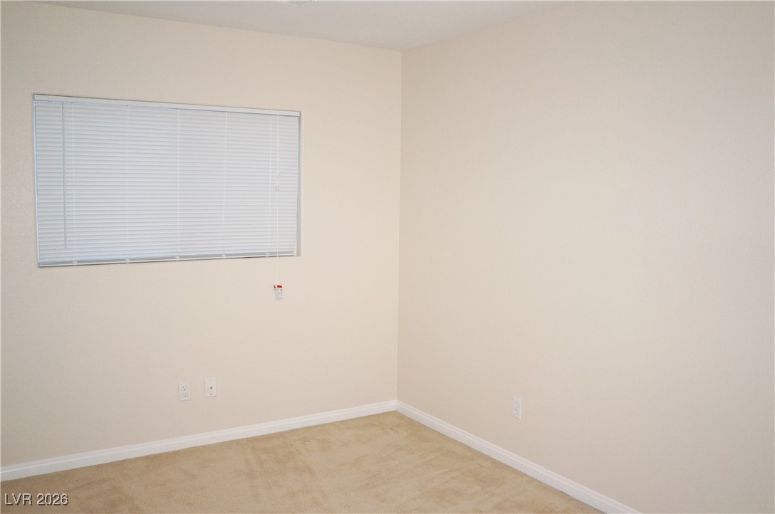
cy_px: 257
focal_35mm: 30
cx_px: 388
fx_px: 645
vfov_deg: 43.5
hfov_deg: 62.0
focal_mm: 20
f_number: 2.8
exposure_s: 1/60
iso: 800
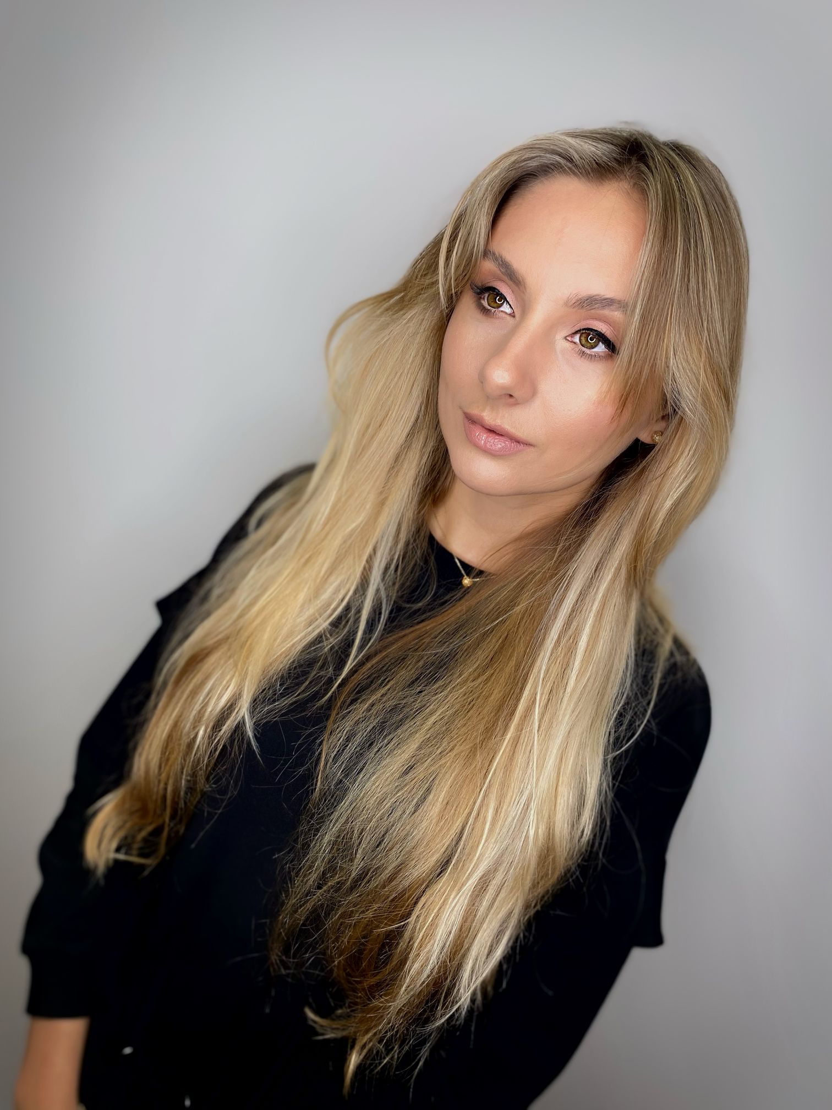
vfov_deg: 67.3
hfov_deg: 53.1
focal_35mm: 26
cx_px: 416
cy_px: 555
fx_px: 833
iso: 40
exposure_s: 1/121
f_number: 1.8
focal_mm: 4.25
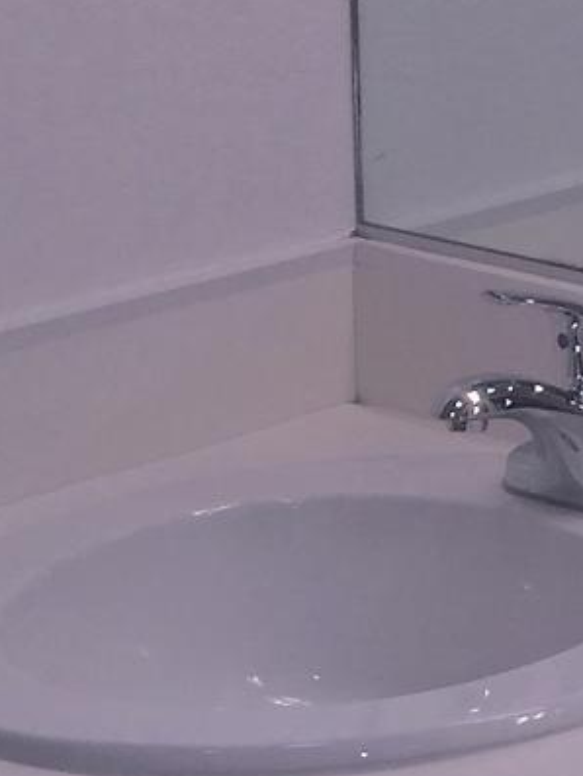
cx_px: 1178
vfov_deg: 13.0
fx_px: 3277
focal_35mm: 146
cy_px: -274
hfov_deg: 9.5
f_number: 2.2
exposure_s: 1/46
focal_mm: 4.15
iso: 32
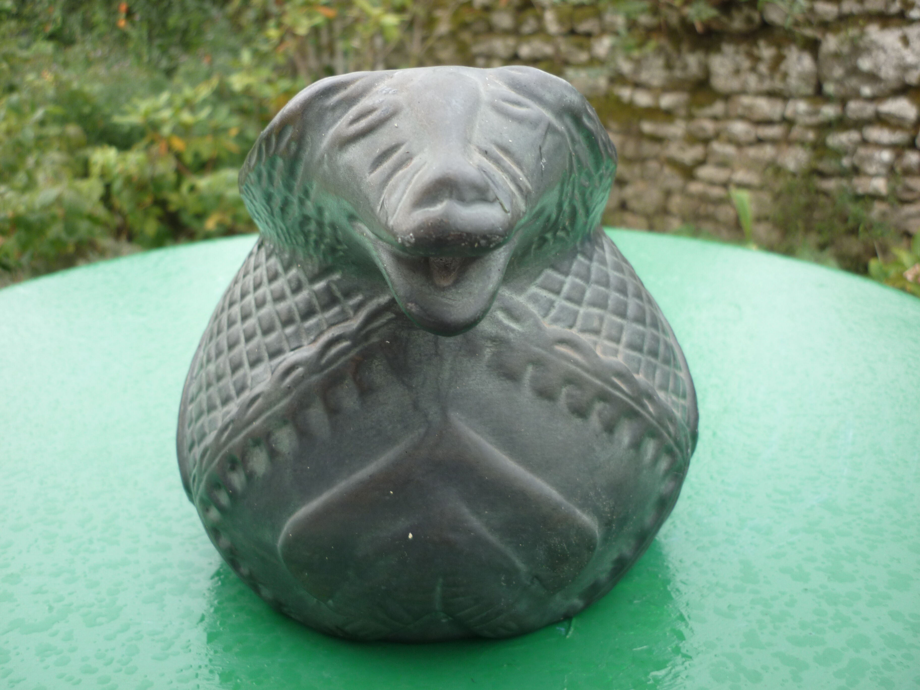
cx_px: 460
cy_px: 345
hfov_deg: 55.4
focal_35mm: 33
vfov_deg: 42.9
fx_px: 877
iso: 80
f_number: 2.8
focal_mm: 5.5
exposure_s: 1/50
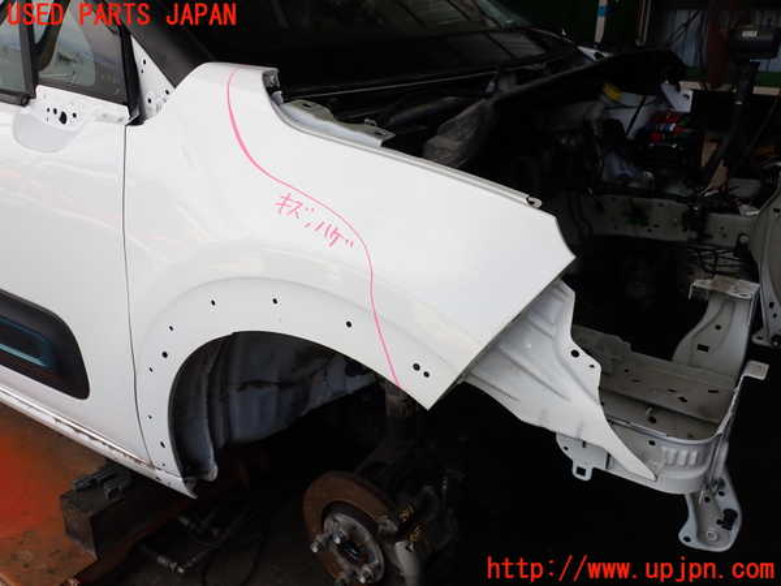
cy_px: 293
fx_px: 677
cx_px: 390
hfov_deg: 60.0
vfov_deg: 46.8
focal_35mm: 30
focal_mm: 5.4
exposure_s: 1/640
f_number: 3.2
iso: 100
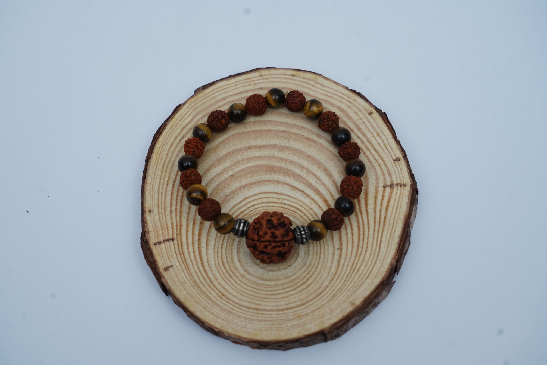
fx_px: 896
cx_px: 274
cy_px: 182
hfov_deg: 33.9
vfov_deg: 23.0
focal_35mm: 59
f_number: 7.1
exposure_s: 1/125
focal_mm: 59
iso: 400
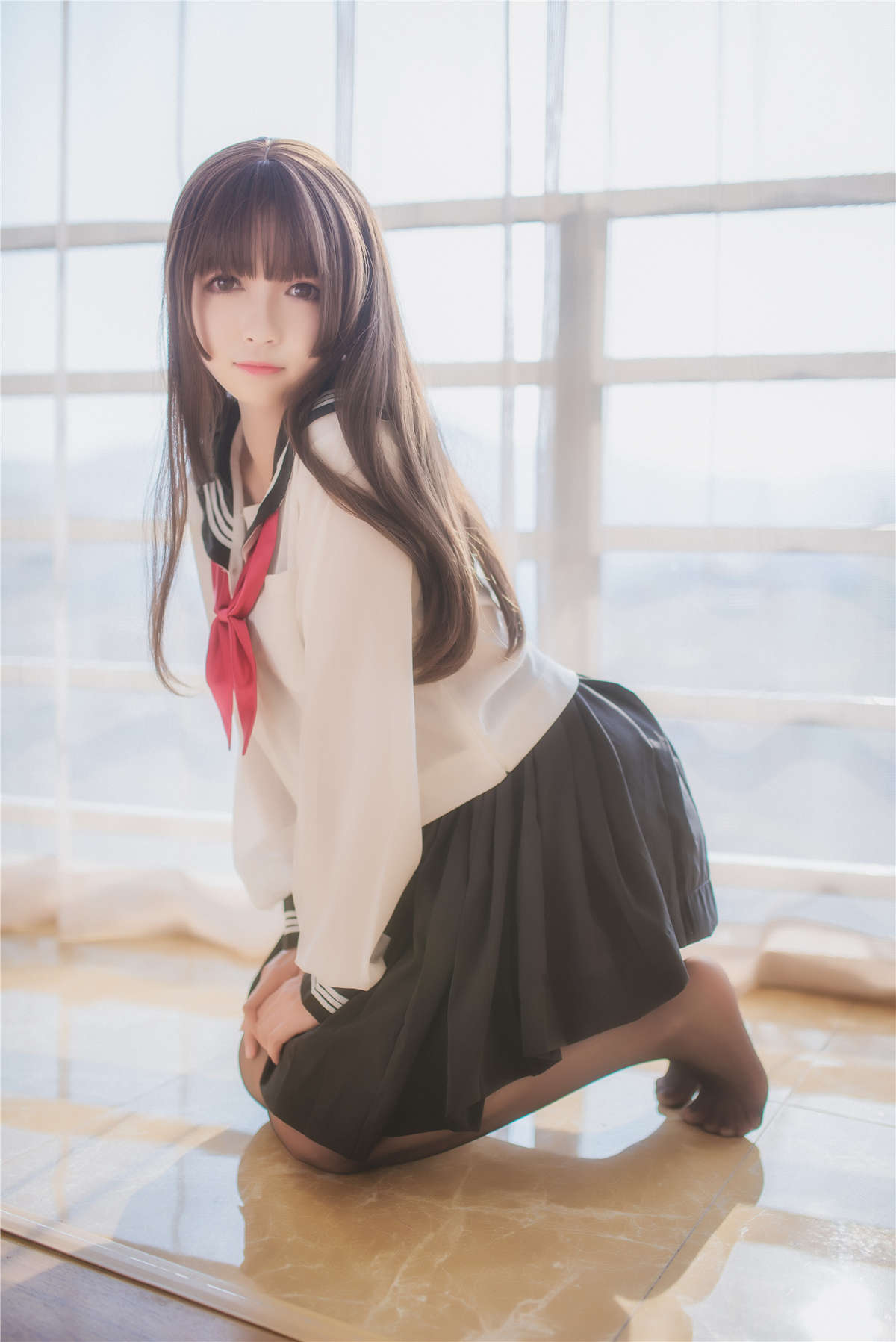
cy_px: 671
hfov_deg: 37.9
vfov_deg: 54.4
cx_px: 448
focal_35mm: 35
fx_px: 1305
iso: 100
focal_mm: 35
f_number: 2
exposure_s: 1/1000
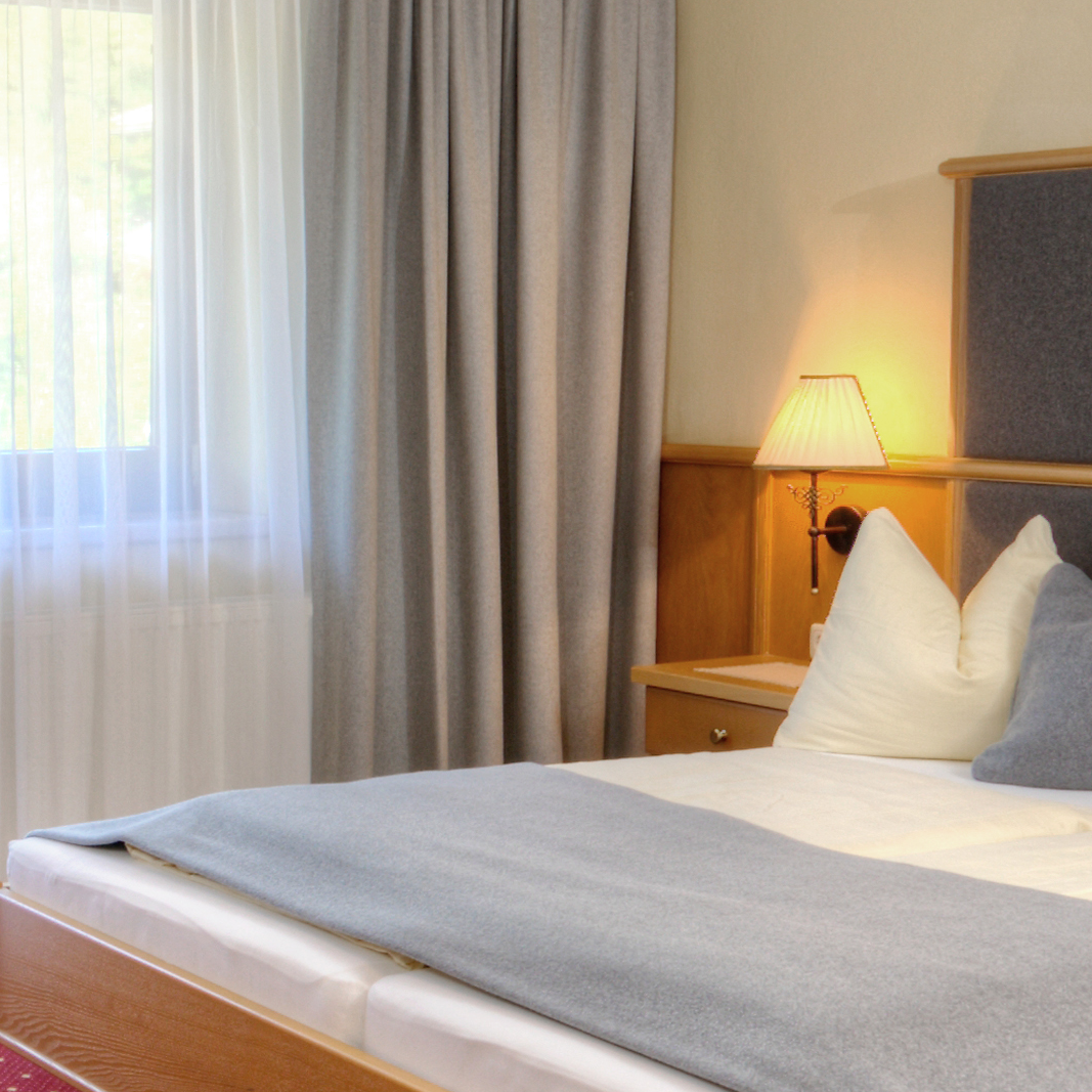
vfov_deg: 29.0
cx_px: -102
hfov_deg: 26.8
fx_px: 2106
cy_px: 676
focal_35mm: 59
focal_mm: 10
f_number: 7.1
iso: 125
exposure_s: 1/5
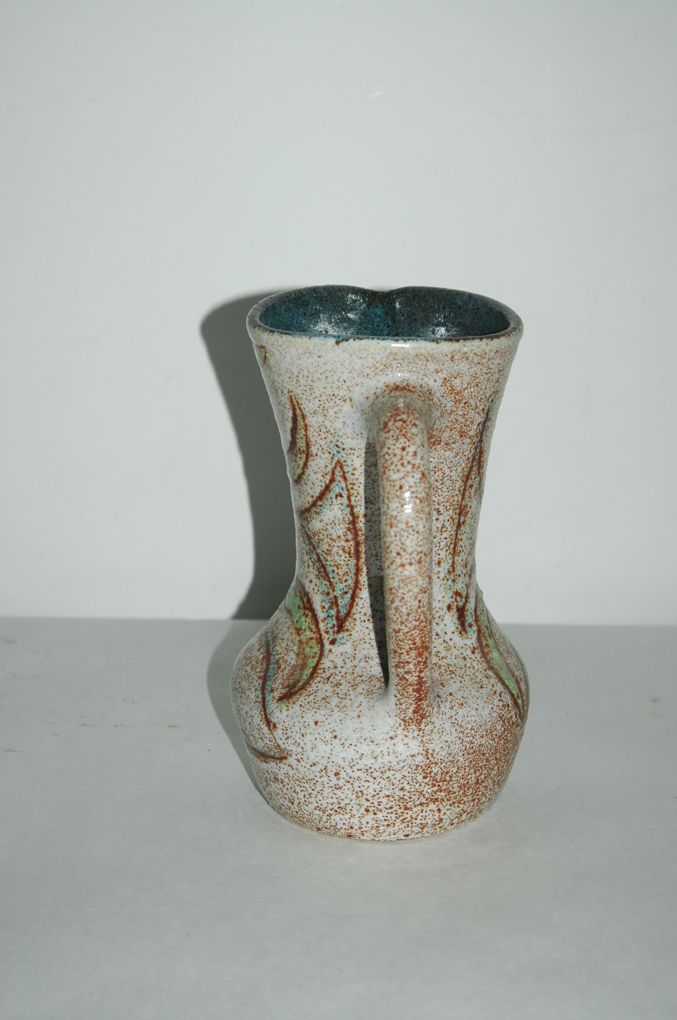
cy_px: 510
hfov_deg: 20.6
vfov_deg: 30.5
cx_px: 338
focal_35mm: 66
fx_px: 1866
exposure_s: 1/125
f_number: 5.6
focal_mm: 44
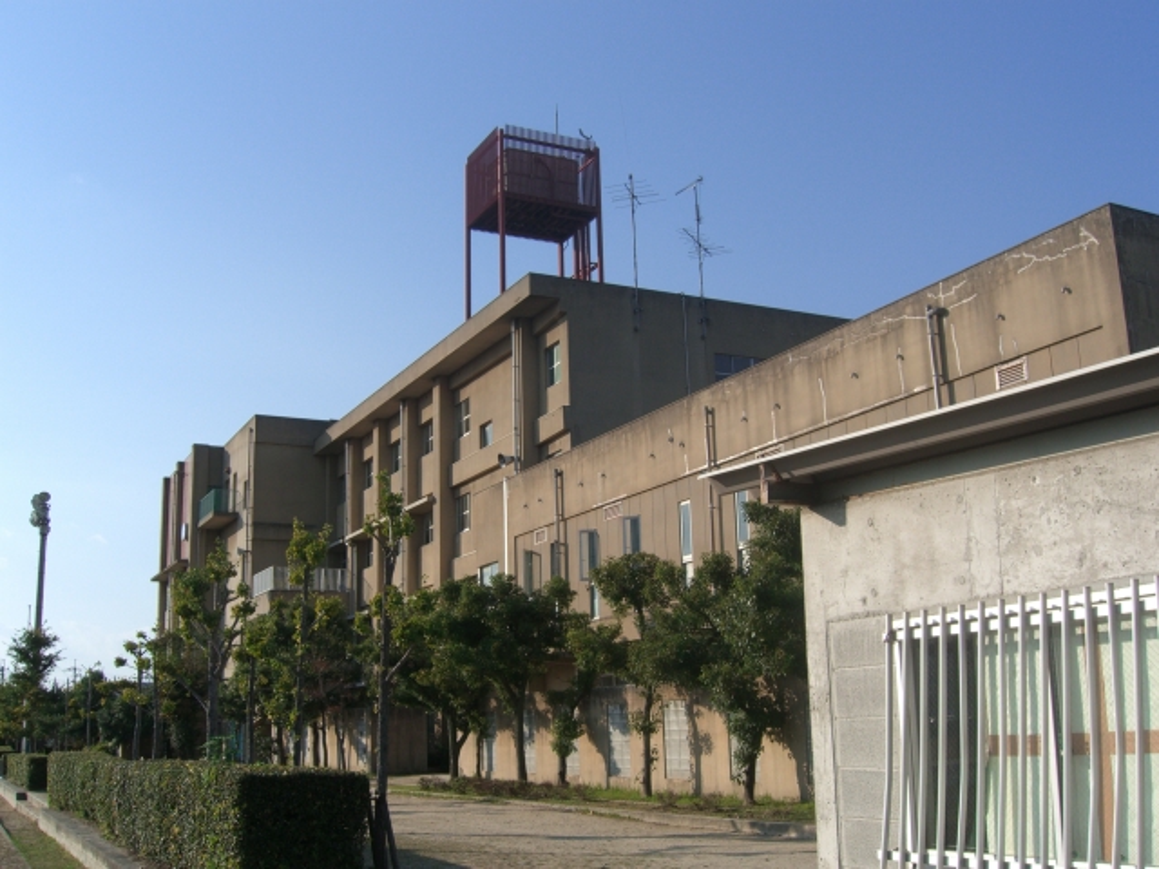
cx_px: 580
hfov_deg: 49.0
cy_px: 434
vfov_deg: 37.7
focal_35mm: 38
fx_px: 1272
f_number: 4
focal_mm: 7.9
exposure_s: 1/1000
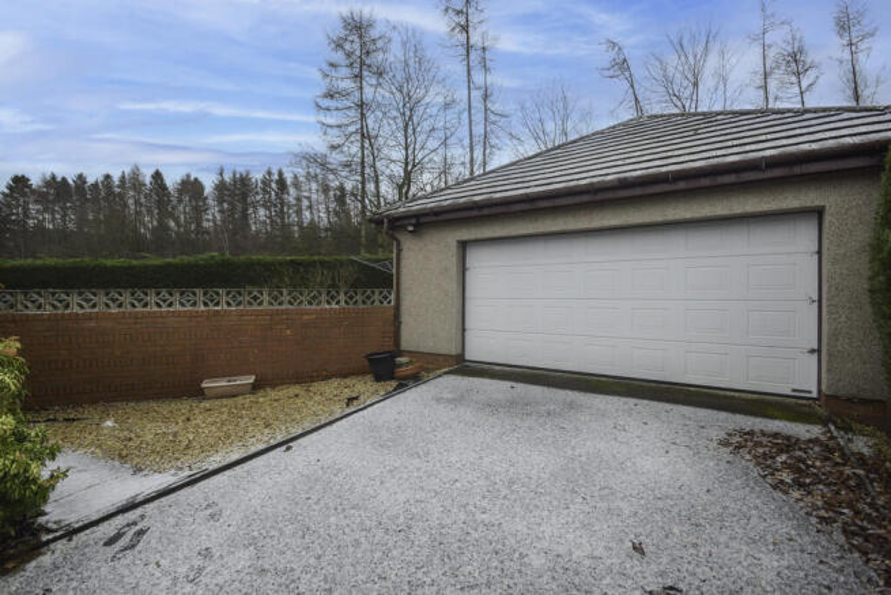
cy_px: 298
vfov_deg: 77.4
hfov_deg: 100.4
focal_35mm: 15
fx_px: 371
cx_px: 446
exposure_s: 1/60
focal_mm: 10
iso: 100
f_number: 5
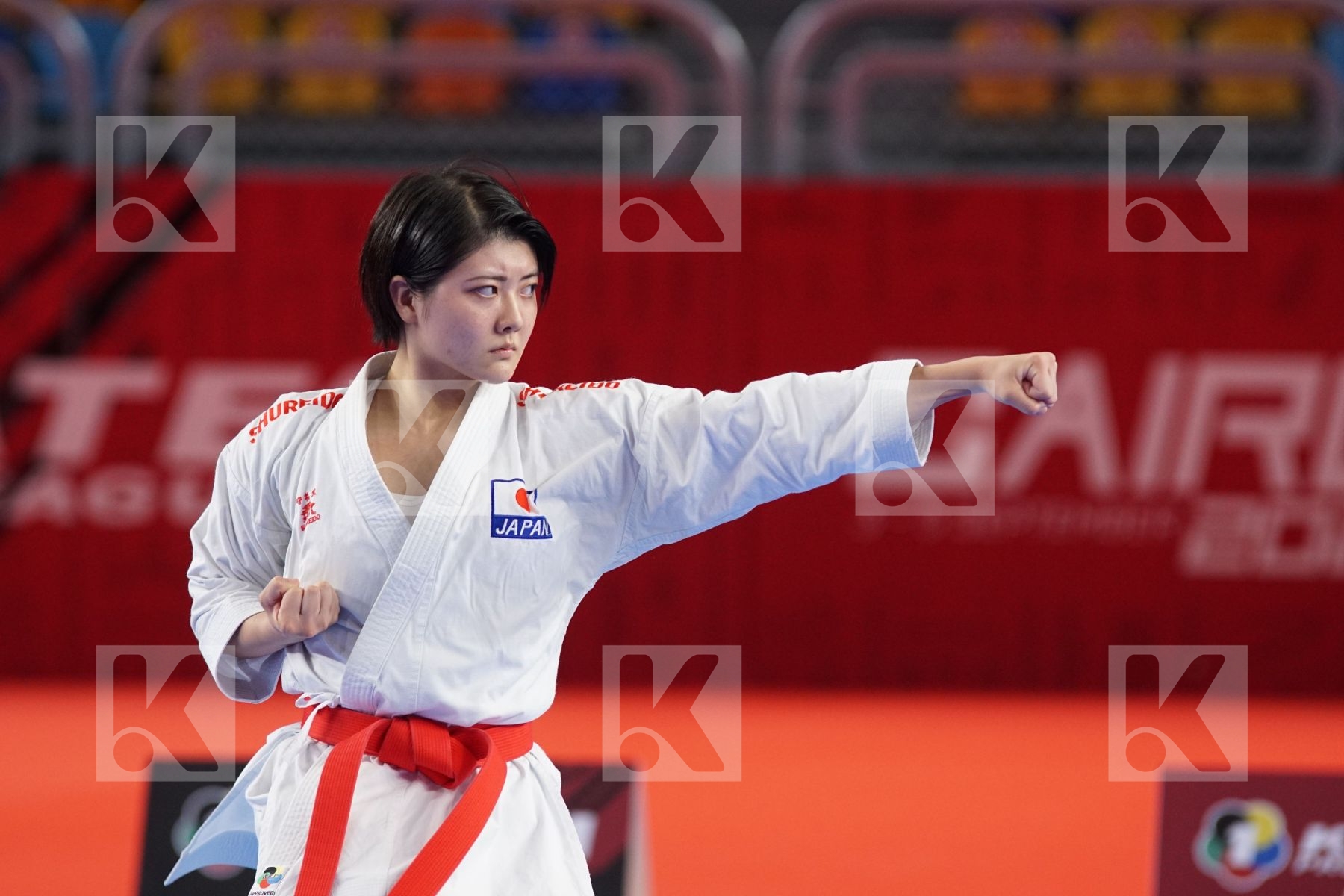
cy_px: 448
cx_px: 672
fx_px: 11199
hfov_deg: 6.9
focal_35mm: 300
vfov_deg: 4.6
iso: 1000
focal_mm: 200
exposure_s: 1/400
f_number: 3.2
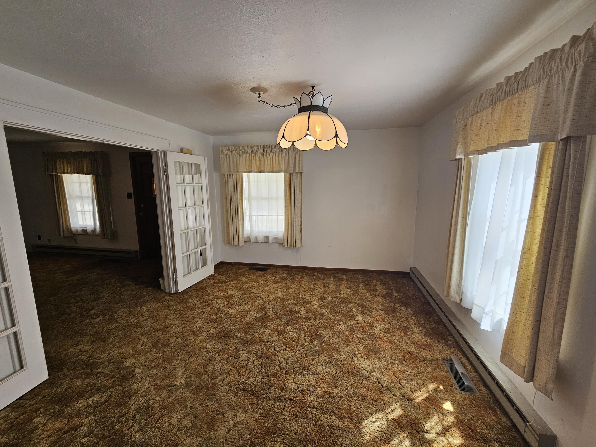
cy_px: 224
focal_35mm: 13
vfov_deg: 89.9
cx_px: 298
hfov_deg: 106.2
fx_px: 224
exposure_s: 1/60
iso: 80
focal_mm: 2.2
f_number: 2.2
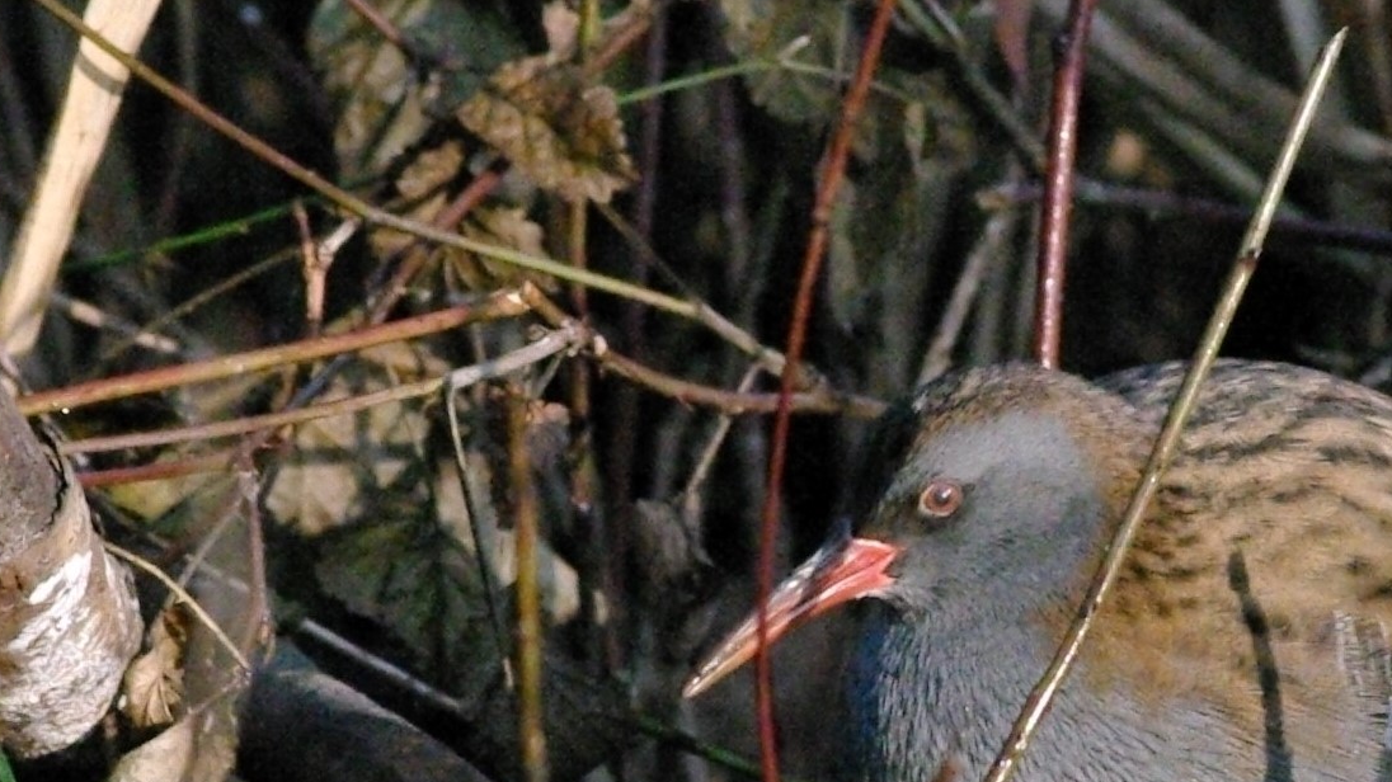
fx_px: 36313
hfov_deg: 2.2
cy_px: 700
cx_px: 867
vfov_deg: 1.2
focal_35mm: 984
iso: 3200
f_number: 5.6
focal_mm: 300
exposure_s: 1/1500
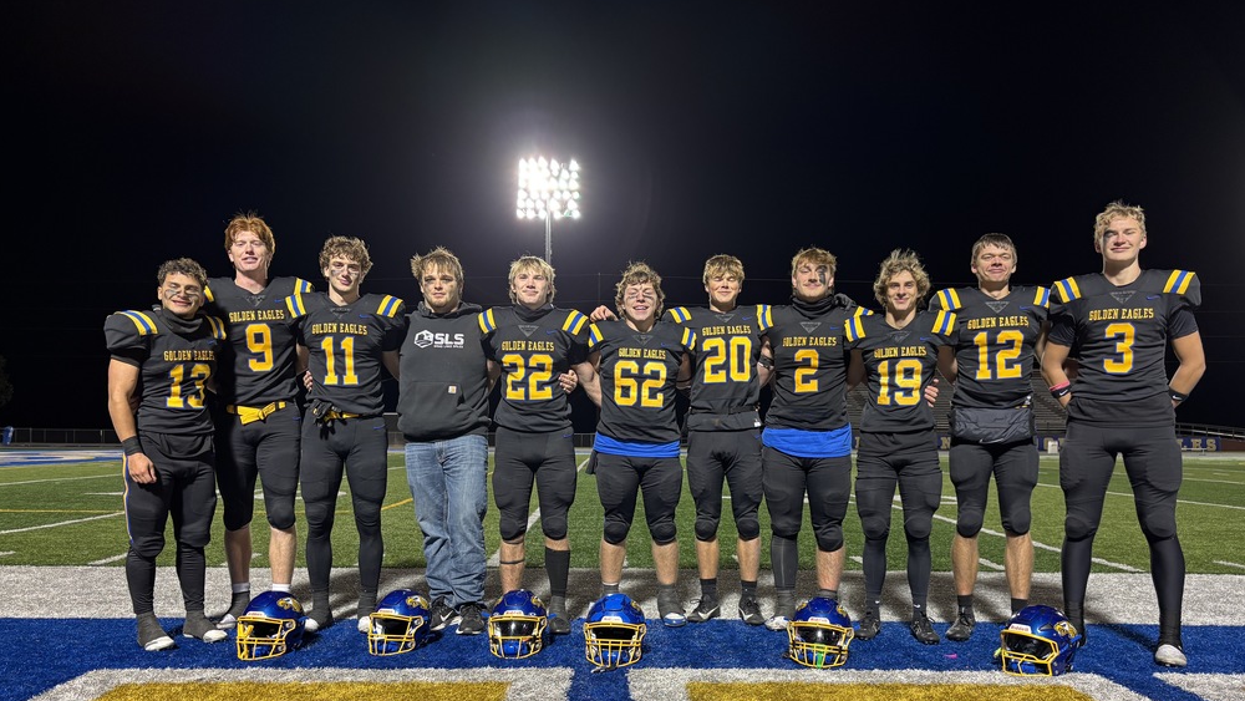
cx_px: 631
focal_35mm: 29
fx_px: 958
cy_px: 452
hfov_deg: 66.1
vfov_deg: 39.8
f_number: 1.6
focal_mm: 5.96
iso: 125
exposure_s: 1/60
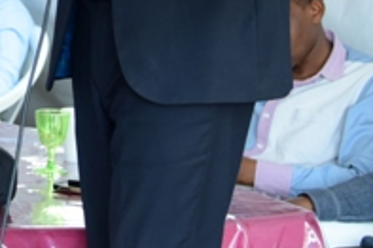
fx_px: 2629
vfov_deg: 5.3
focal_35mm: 254
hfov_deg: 8.0
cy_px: -161
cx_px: -78
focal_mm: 65
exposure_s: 1/125
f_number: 5
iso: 1000
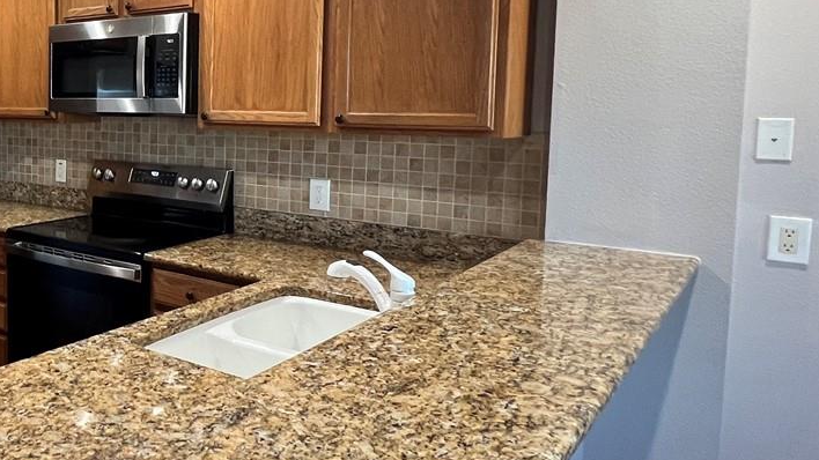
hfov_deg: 51.2
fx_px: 695
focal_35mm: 32
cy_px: 154
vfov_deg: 36.3
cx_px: 31
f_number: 1.8
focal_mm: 1.57
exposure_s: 1/60
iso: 250
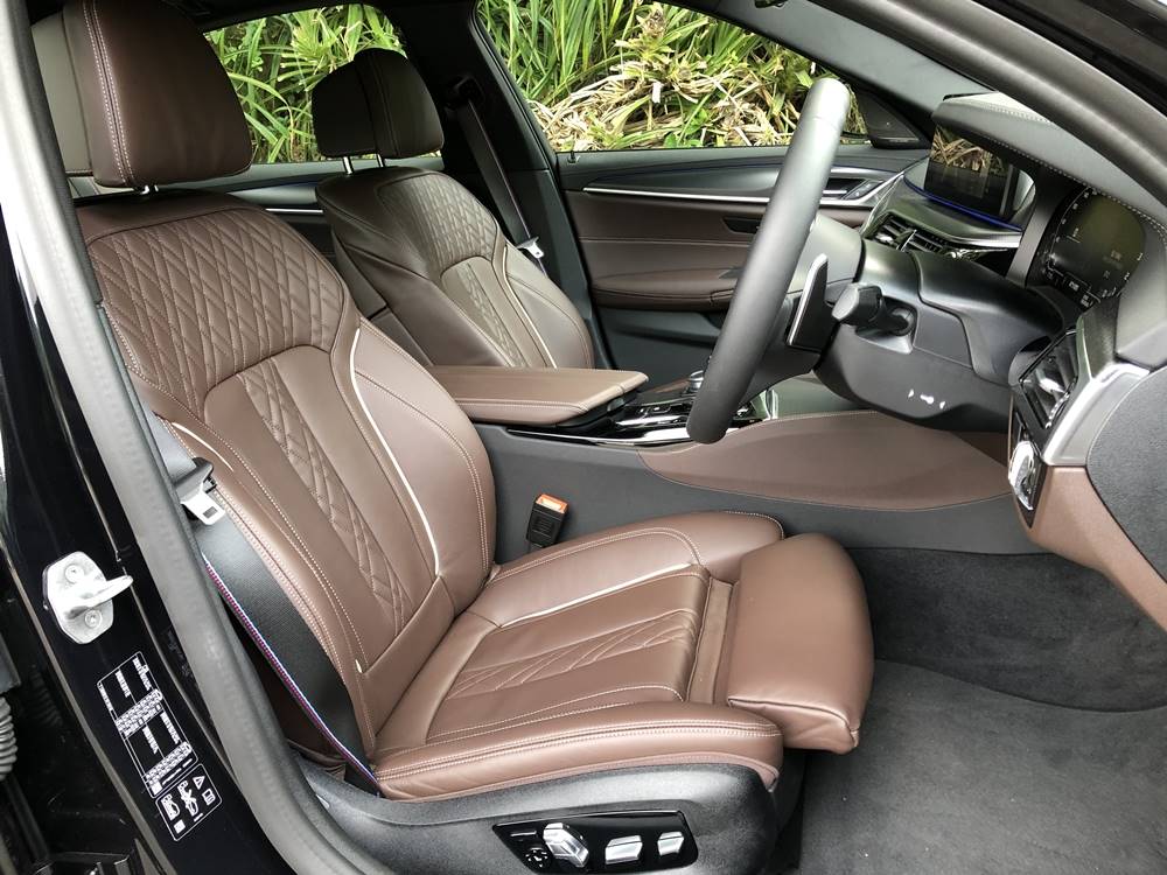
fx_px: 944
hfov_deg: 63.4
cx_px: 584
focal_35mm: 28
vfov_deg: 49.7
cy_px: 438
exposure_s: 1/30
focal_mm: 3.99
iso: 25
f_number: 1.8
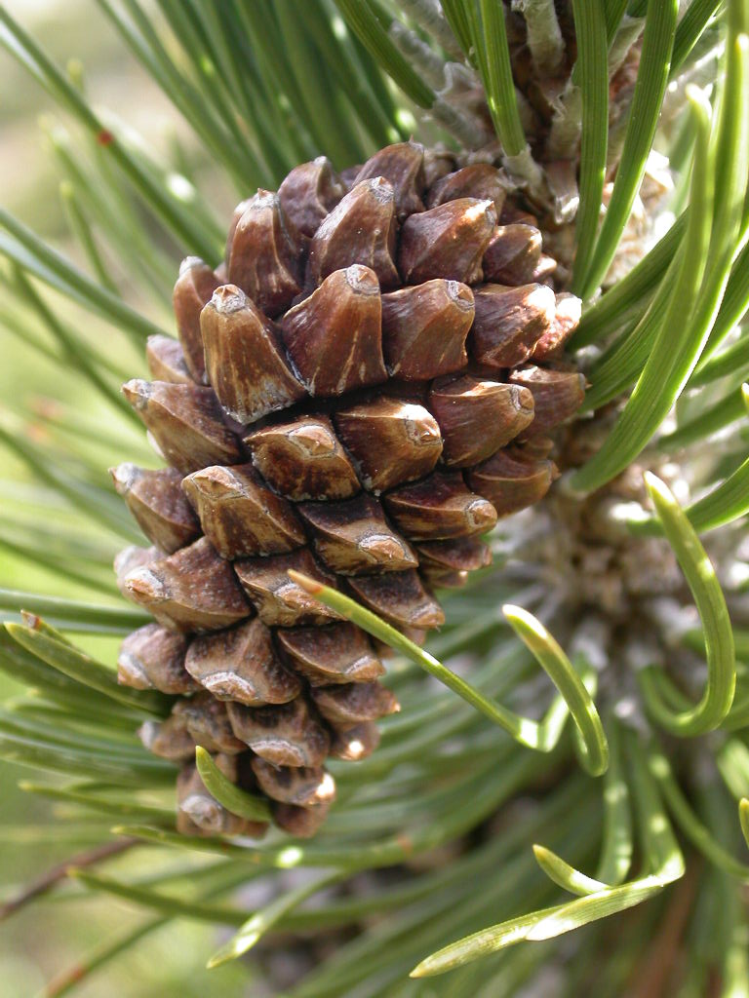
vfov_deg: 24.4
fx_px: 2308
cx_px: 374
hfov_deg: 18.4
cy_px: 499
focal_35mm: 80
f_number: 3.5
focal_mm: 16.7
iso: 100
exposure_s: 1/130
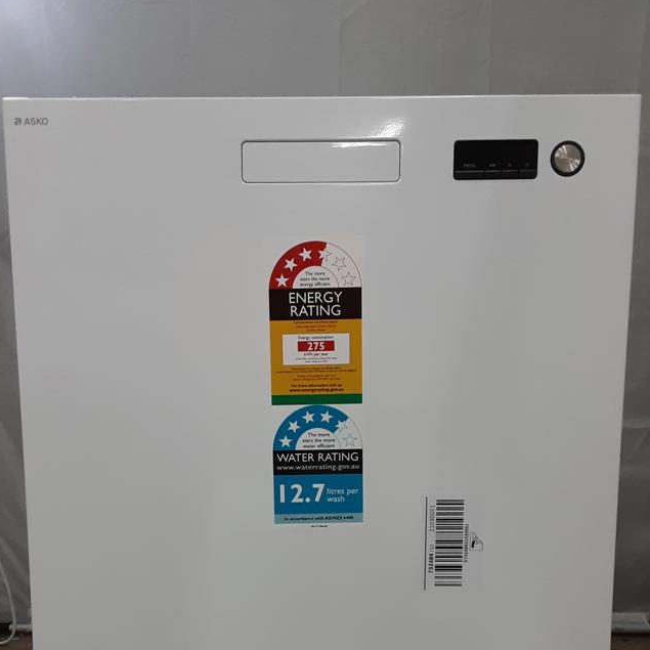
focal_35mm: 39
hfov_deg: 42.8
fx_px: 829
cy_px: 474
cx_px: 296
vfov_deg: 41.8
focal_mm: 2.9
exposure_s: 1/50
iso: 125
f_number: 1.9
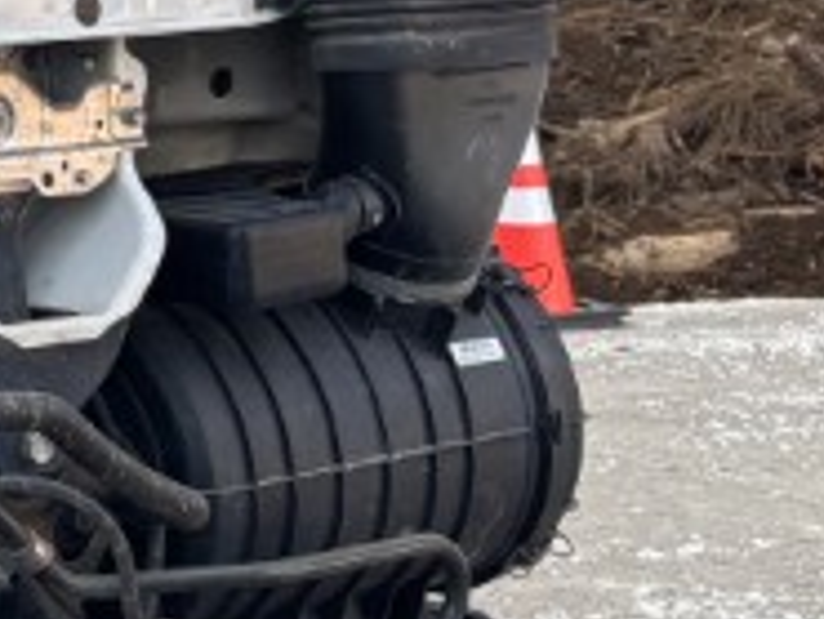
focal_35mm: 144
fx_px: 3430
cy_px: -267
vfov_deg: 10.0
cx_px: -1002
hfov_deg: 11.7
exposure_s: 1/430
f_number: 1.6
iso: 50
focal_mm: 5.96
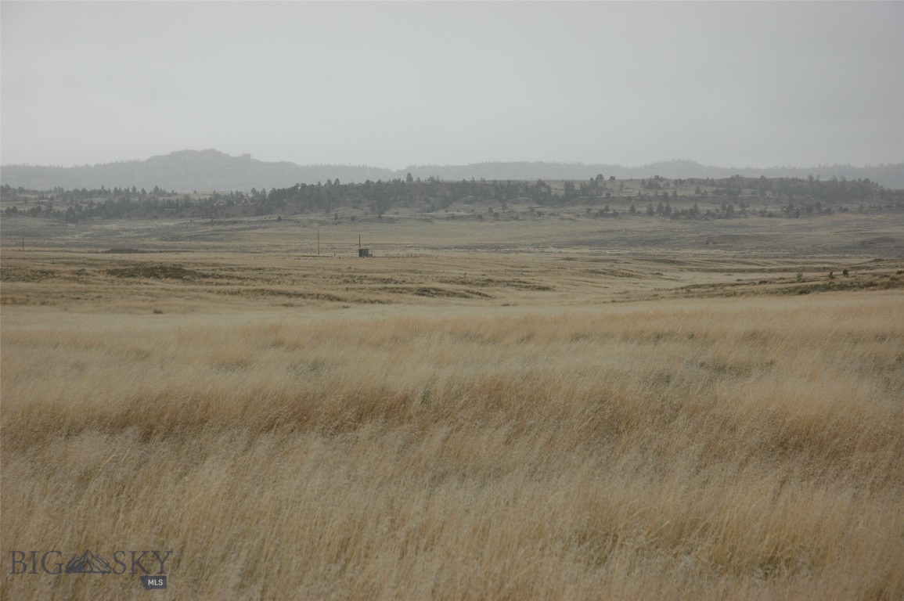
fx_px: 2634
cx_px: 452
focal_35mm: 105
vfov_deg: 13.0
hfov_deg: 19.5
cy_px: 300
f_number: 8
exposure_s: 1/250
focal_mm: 70
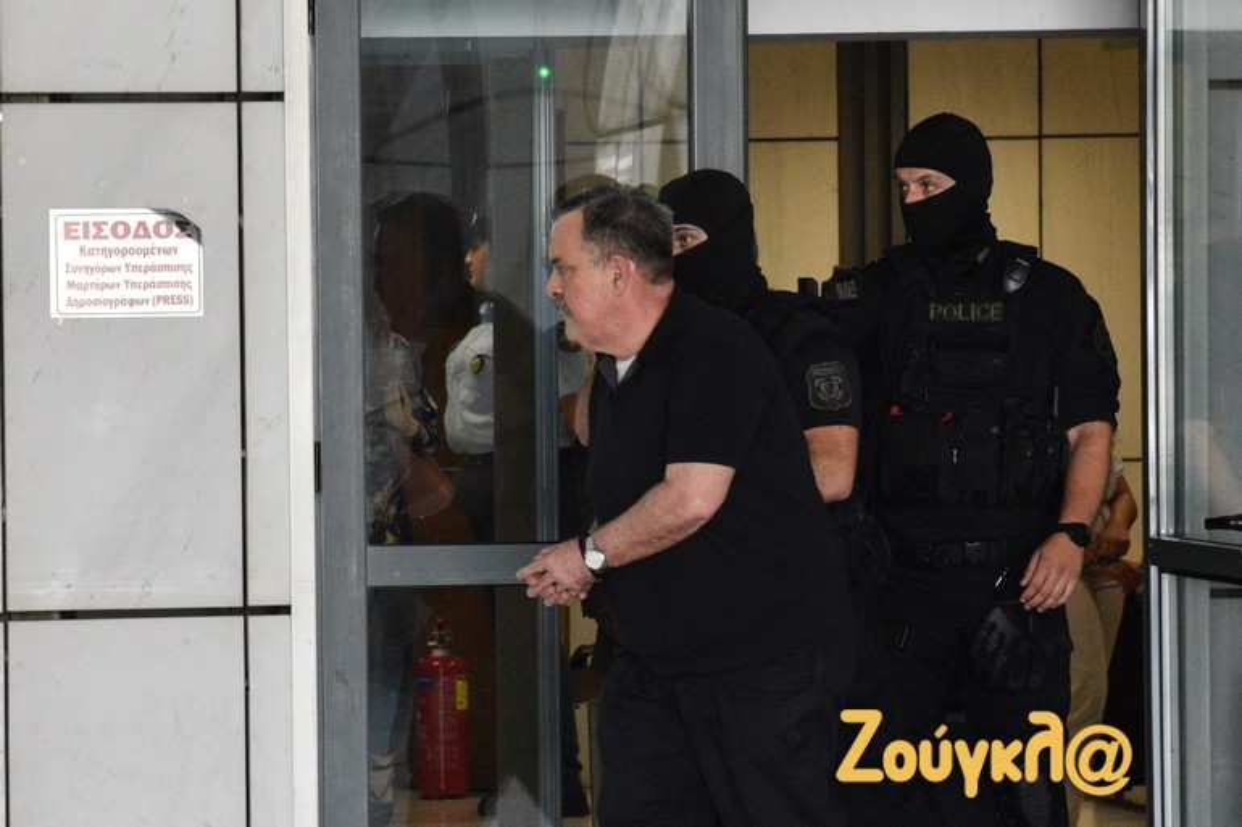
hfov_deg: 17.1
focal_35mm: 120
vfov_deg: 11.4
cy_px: 414
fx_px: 4139
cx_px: 621
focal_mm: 120
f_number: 7.1
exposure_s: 1/320
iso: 3200
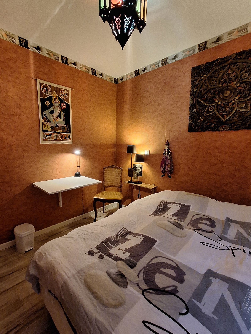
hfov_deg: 78.1
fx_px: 155
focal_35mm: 16
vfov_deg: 94.5
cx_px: 126
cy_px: 167
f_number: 2.2
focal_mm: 1.46
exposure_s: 1/25
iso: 320
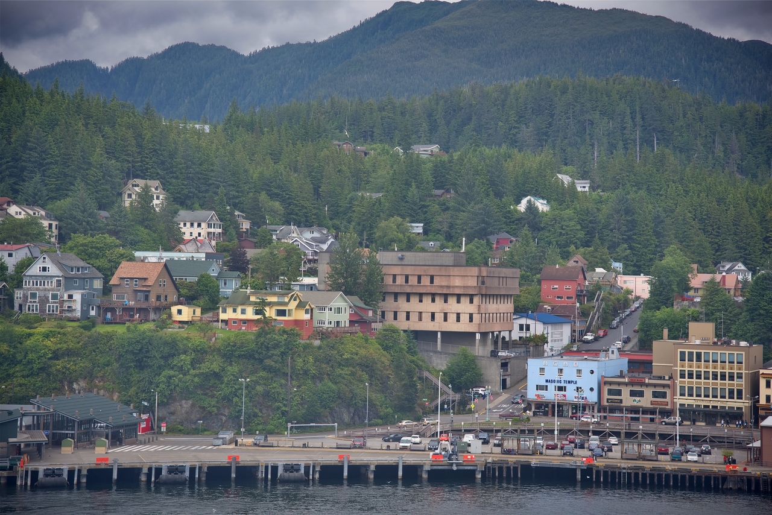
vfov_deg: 16.1
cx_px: 386
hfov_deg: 23.9
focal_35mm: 85
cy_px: 258
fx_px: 1823
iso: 100
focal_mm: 85
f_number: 5
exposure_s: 1/200
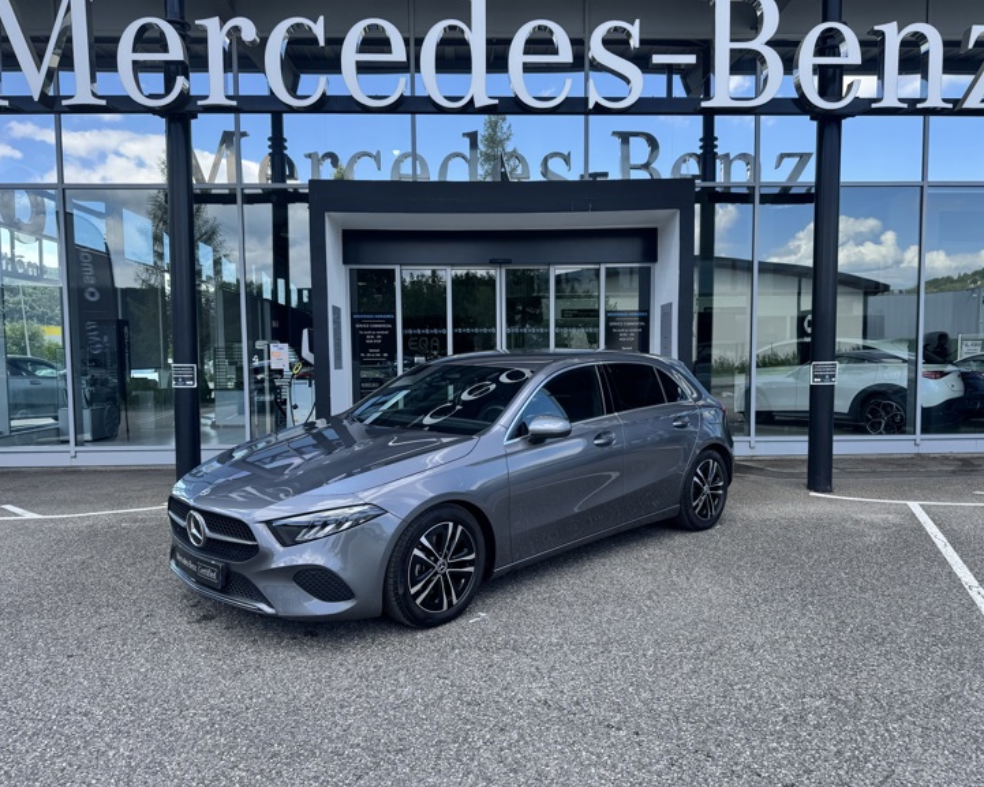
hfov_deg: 66.0
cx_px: 497
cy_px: 406
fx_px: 757
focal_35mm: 26
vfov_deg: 54.9
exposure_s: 1/1094
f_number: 1.78
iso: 80
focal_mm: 6.76
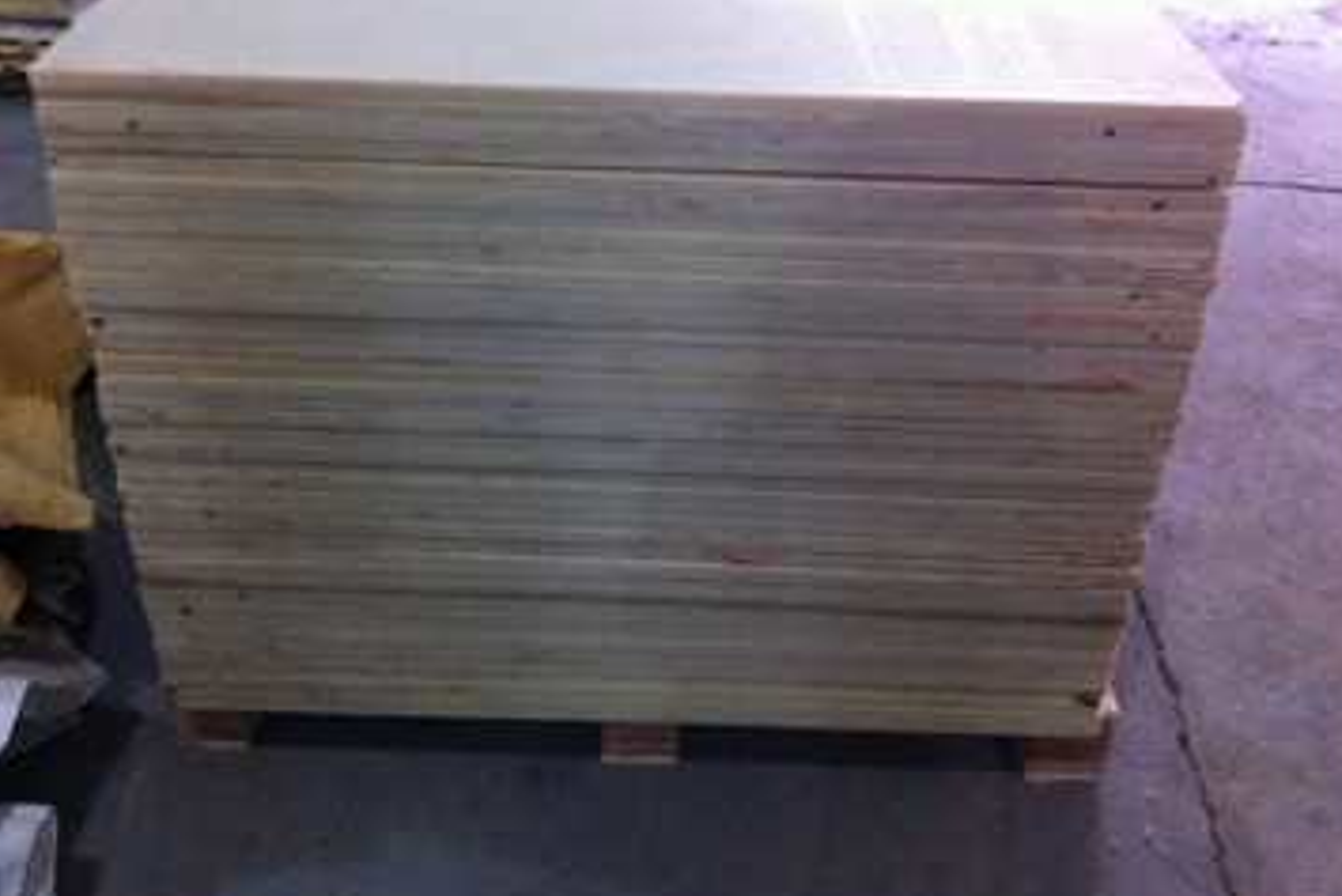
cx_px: 631
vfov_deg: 32.6
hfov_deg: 47.4
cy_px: 370
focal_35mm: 41
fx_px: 1529
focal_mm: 3.85
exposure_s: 1/15
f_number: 2.8
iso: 500
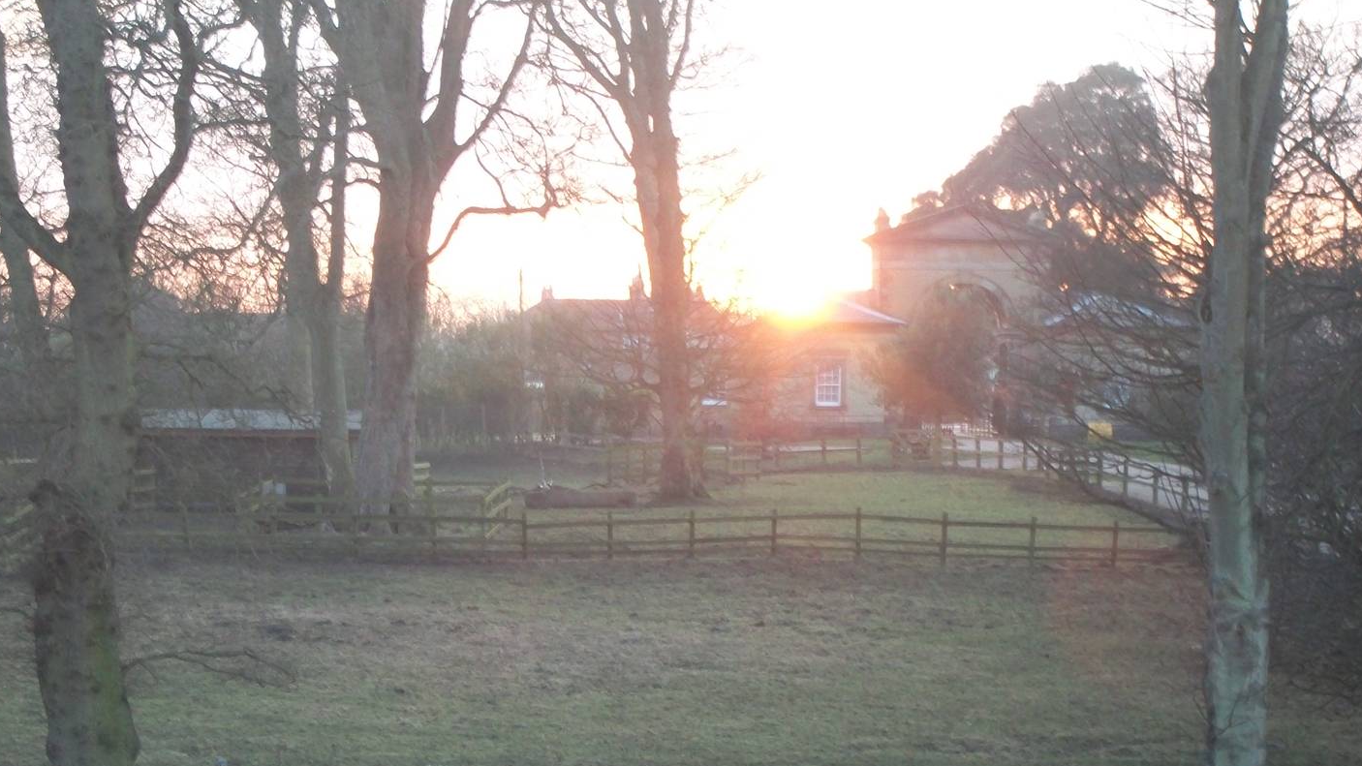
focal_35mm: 119
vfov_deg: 10.2
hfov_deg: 18.0
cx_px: 592
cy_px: 494
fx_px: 4298
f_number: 5.2
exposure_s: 1/15
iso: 160
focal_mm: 17.1
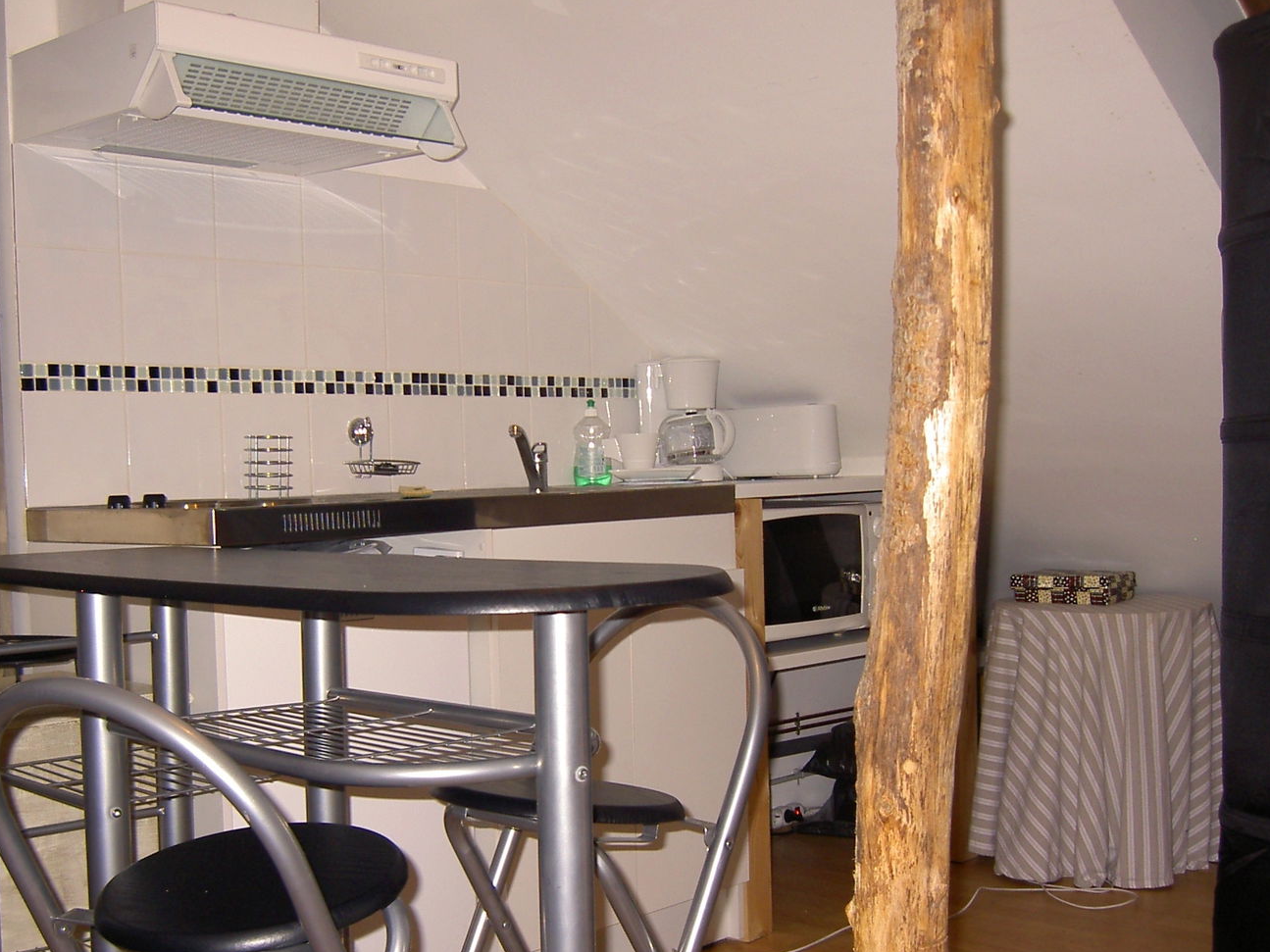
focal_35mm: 42
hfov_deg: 44.7
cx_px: 576
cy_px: 571
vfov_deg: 34.2
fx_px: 1541
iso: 100
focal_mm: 5.6
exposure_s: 1/60
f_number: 2.8
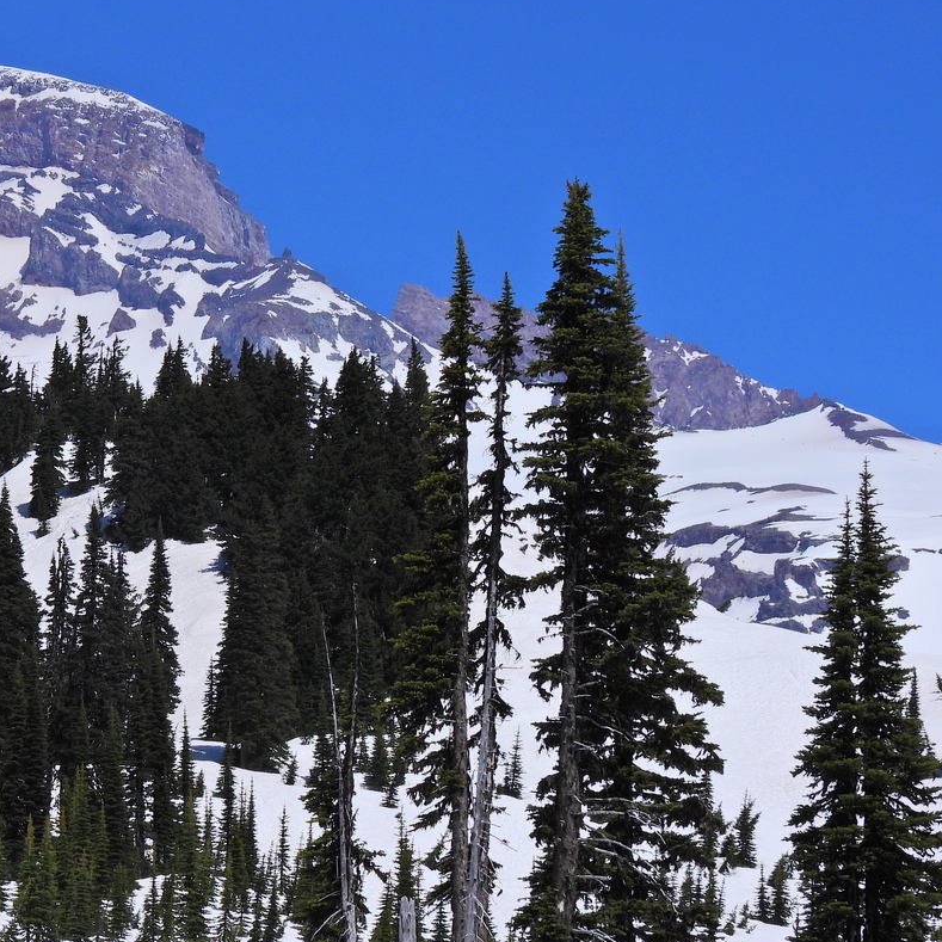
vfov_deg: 10.6
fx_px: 5080
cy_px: 558
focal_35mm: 165
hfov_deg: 10.6
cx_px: 207
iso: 100
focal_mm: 20.5
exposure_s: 1/2000
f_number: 5
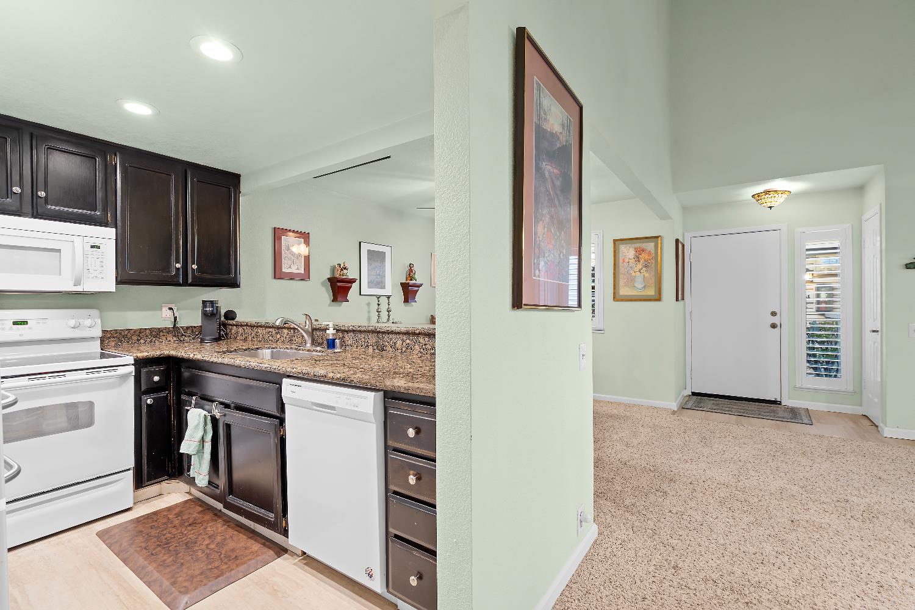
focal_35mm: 16
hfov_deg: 96.7
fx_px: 407
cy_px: 305
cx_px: 458
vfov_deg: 73.7
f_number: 7.1
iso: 400
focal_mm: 16
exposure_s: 1
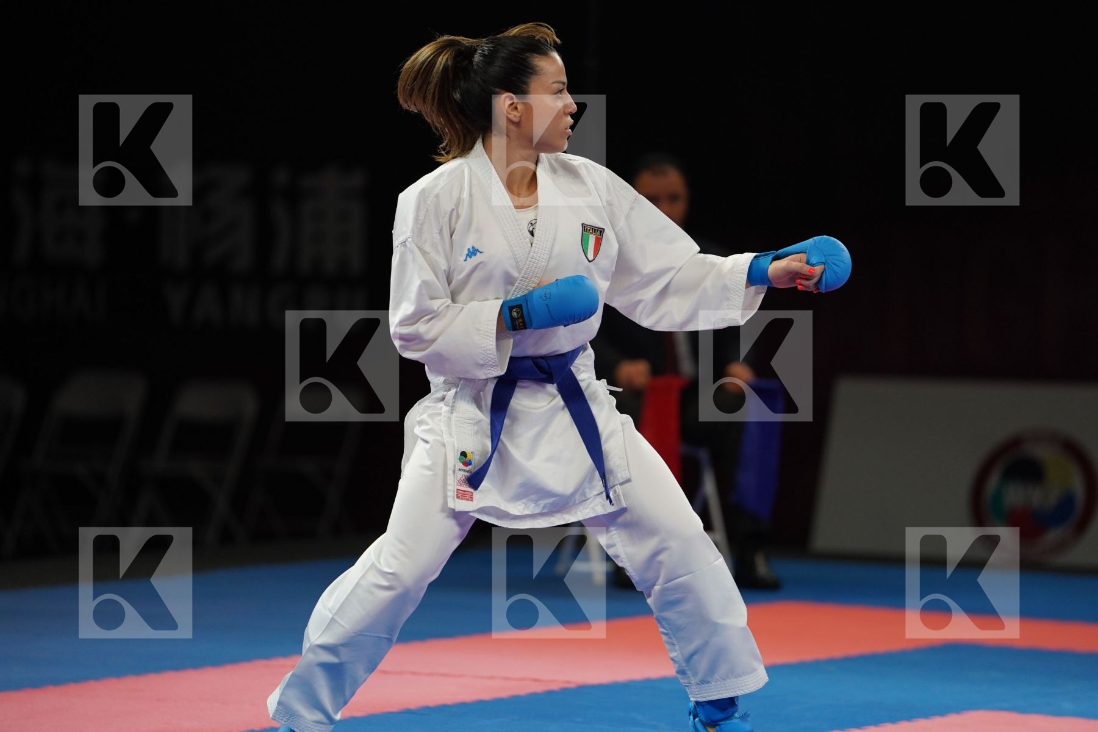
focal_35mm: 200
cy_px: 366
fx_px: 6100
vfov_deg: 6.9
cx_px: 549
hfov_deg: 10.3
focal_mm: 200
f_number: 2.8
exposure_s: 1/1000
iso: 1600
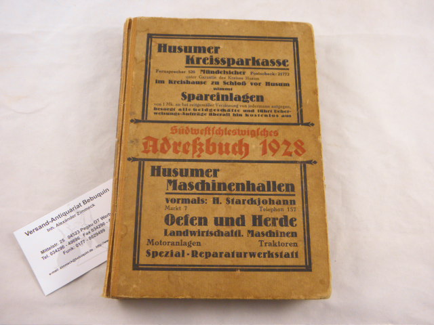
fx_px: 476
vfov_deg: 37.7
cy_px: 162
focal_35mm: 38
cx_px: 217
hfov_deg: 49.0
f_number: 3.7
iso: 100
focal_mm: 6.8
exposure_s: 1/40
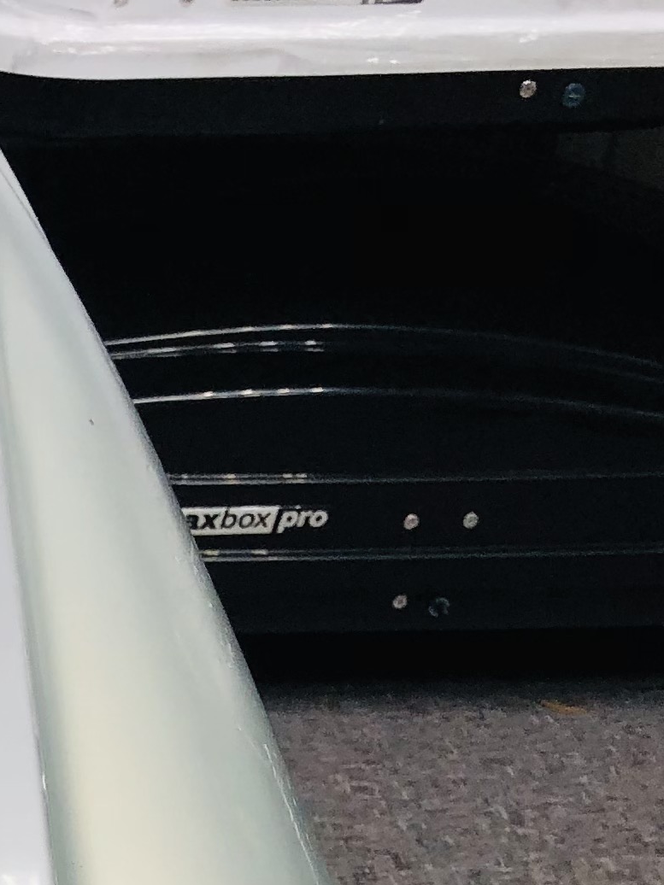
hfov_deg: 12.4
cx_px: -542
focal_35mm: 109
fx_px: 2788
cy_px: 1490
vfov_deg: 15.9
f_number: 1.8
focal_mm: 3.99
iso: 32
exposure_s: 1/100
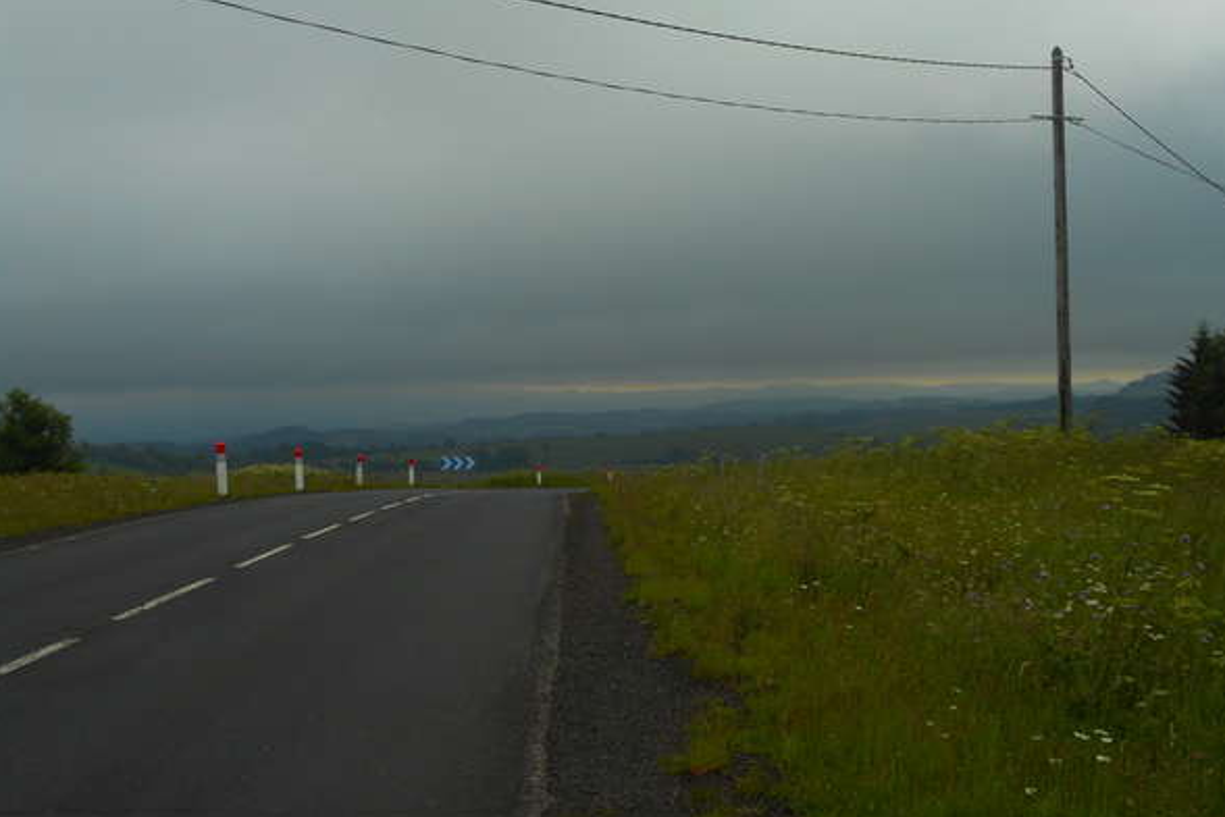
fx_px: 1838
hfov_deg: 36.9
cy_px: 428
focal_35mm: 54
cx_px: 616
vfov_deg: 25.1
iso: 80
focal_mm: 9.1
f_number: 4.9
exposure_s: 1/500
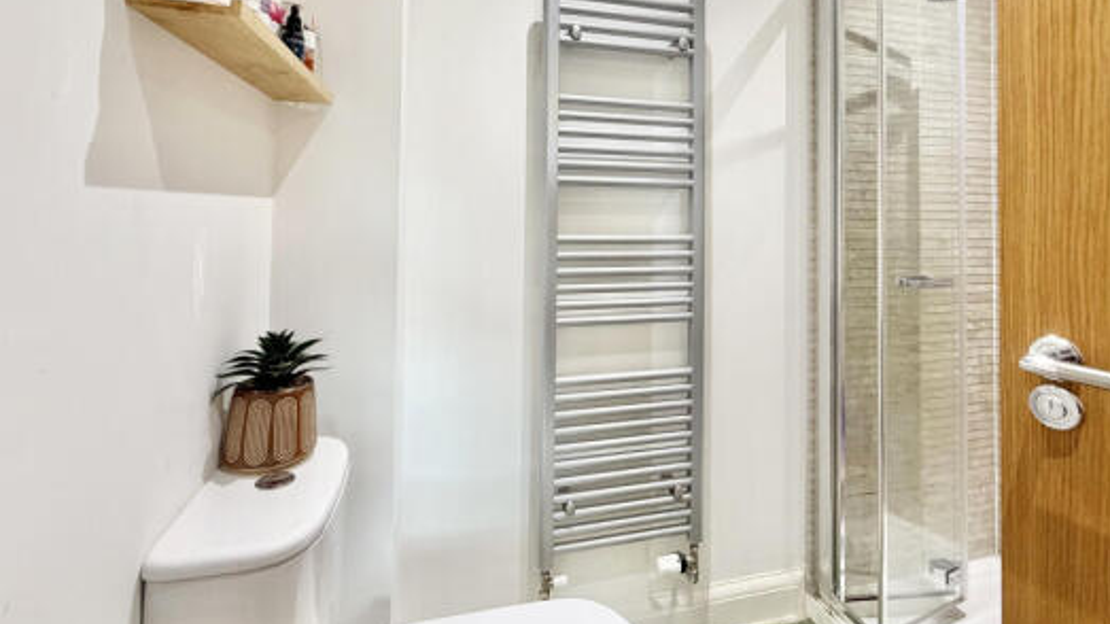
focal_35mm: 17
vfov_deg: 63.0
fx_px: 500
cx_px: 585
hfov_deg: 95.8
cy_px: 232
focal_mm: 2.22
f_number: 2.2
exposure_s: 1/50
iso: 200
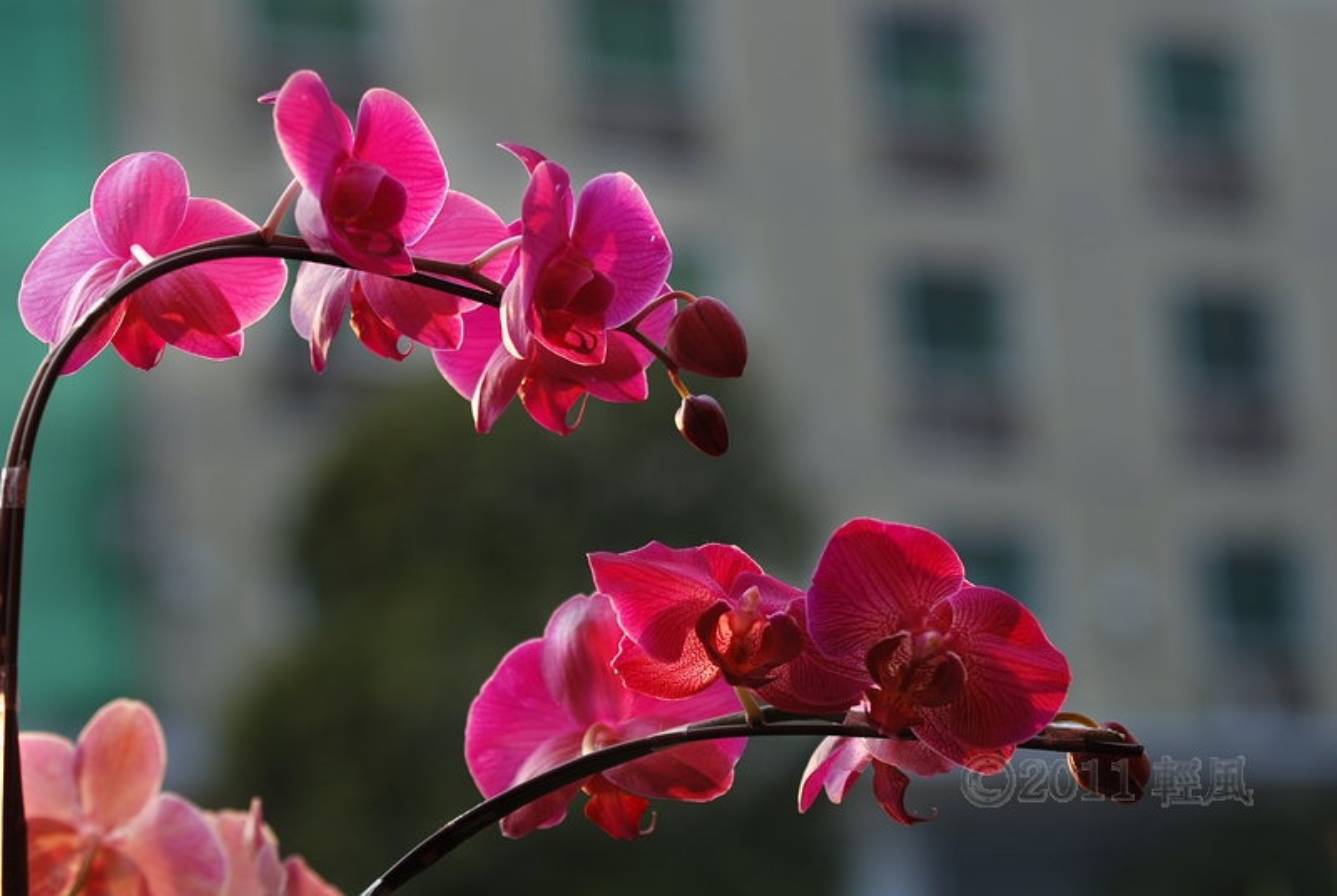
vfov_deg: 13.1
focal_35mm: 105
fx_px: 3905
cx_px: 668
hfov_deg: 19.4
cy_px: 448
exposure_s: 1/160
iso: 100
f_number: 3.5
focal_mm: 70
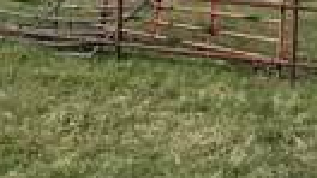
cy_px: -43
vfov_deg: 14.7
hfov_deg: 23.4
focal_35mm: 79
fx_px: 664
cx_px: 423
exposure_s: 1/4348
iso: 80
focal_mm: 6.86
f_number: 1.78
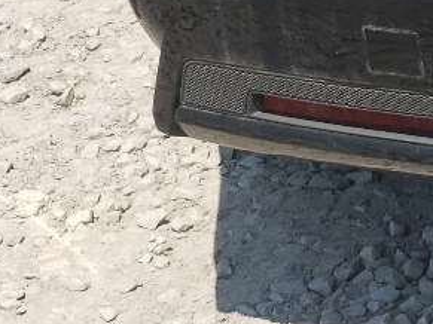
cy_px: -221
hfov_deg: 12.1
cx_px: 897
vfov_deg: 9.9
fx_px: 1788
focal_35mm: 143
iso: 50
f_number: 1.5
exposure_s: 1/3333
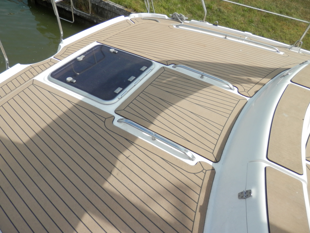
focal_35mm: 25
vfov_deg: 54.9
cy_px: 116
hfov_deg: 69.4
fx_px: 224
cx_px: 155
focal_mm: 4.5
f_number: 8.7
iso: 80
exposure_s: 1/160
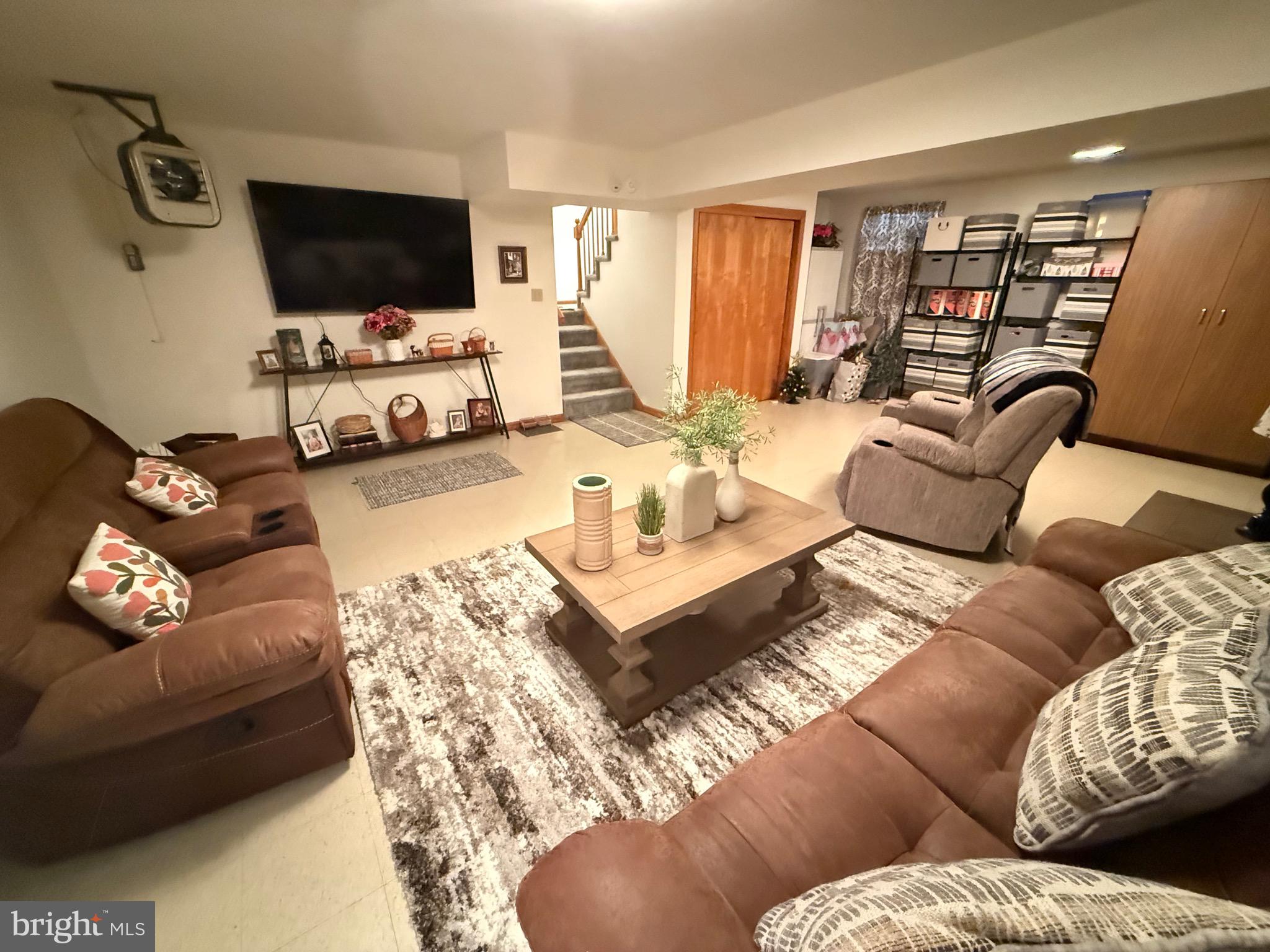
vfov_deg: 85.7
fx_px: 514
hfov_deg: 102.1
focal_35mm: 14
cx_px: 635
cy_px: 476
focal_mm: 2.22
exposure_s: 1/40
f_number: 2.2
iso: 1250
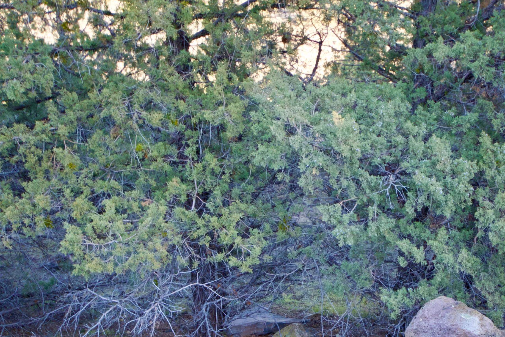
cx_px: 332
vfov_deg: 27.4
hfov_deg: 39.9
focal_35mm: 49
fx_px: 687
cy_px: 227
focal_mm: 24
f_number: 4.5
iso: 720
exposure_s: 1/250
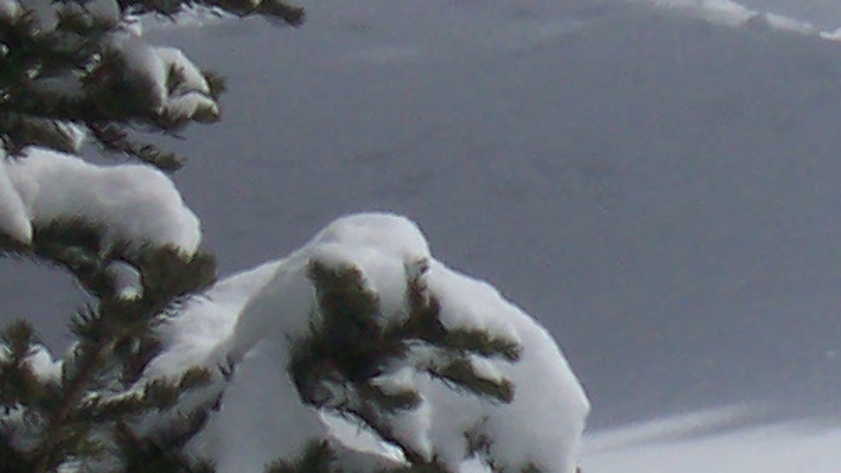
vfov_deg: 1.8
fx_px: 14811
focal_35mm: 664
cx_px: 1608
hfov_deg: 3.2
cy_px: 483
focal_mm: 22
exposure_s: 1/500
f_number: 9.5
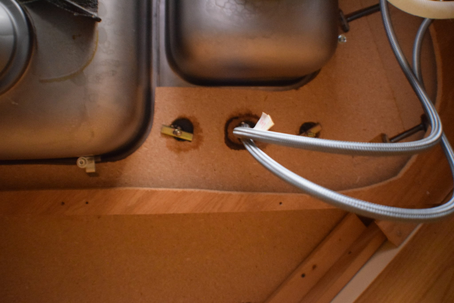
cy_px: 152
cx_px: 227
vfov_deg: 33.0
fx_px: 511
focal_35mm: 40
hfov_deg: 47.9
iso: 6400
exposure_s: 1/2
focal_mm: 27
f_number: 4
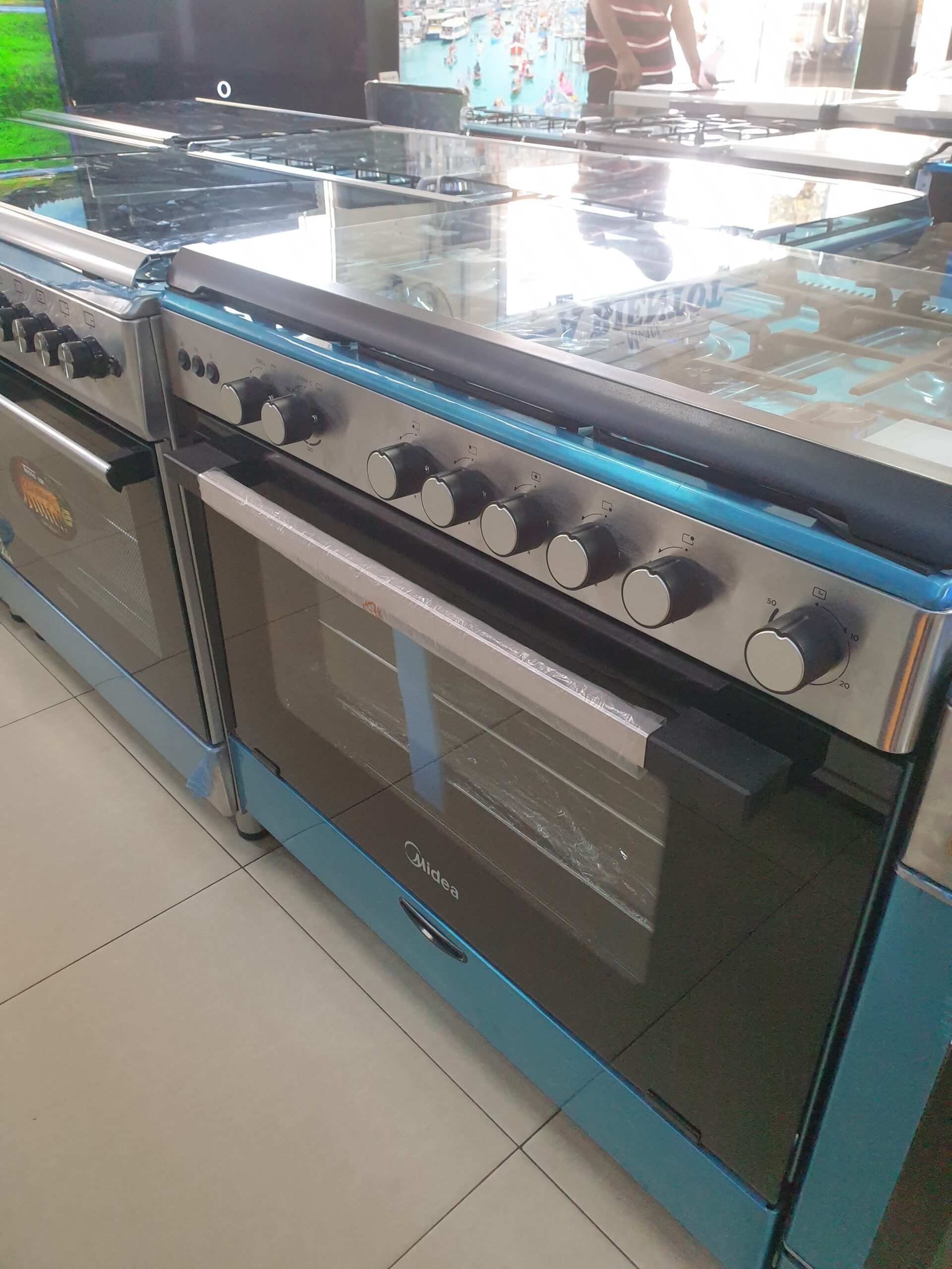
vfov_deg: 67.3
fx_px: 953
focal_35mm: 26
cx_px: 476
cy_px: 634
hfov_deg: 53.1
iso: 320
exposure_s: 1/60
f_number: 2.4
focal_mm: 4.3
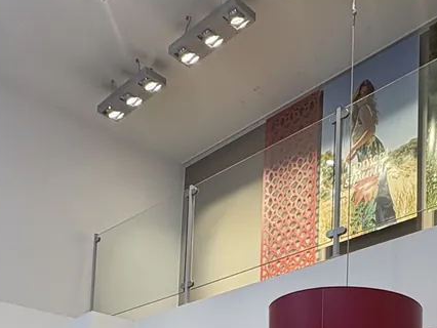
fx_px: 581
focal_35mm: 46
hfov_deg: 39.8
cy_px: 444
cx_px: 342
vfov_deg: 26.1
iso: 100
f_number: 2.2
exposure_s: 1/100
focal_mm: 2.22
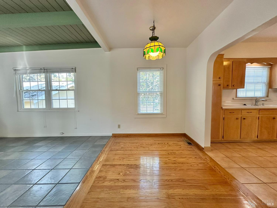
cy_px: 104
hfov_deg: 102.1
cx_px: 138
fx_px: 112
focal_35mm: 14
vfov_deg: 85.7
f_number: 2.2
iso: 160
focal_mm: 2.22
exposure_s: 1/60
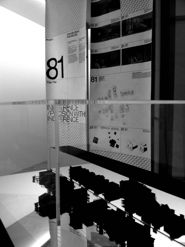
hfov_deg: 40.6
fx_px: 250
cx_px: 92
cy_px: 124
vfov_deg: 52.7
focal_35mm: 35
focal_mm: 3.85
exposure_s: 1/20
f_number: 2.8
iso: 80
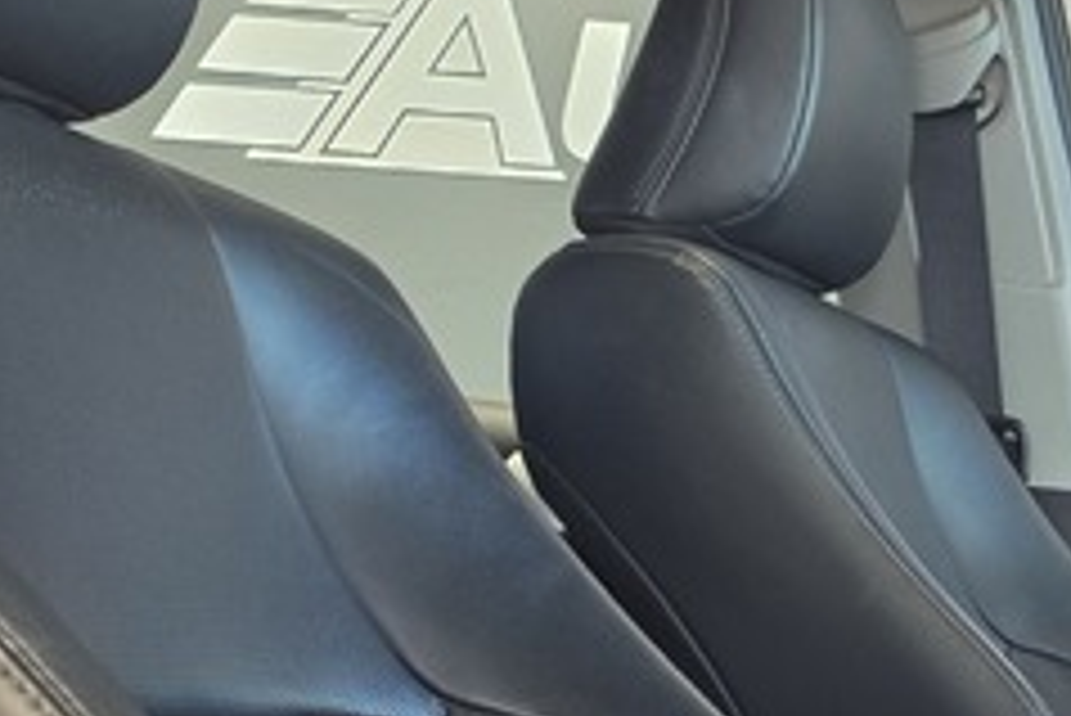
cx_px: 1818
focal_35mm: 103
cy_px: 865
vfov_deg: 13.0
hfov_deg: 17.0
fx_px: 3066
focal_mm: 6.25
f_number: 1.7
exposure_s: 1/100
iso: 200
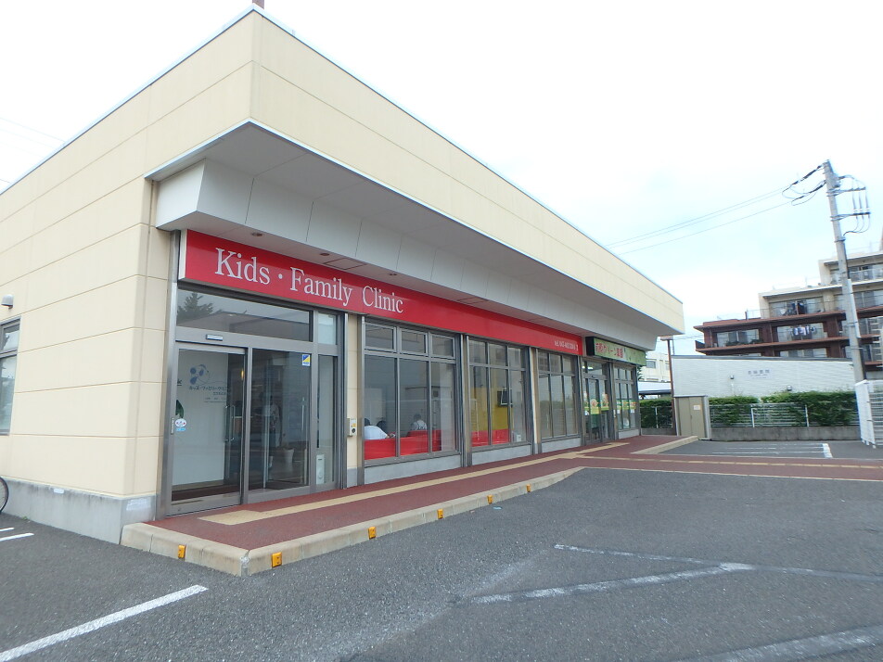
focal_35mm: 21
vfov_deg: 63.4
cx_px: 442
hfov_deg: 79.0
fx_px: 536
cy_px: 331
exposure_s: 1/400
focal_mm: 3.7
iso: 125
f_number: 3.5
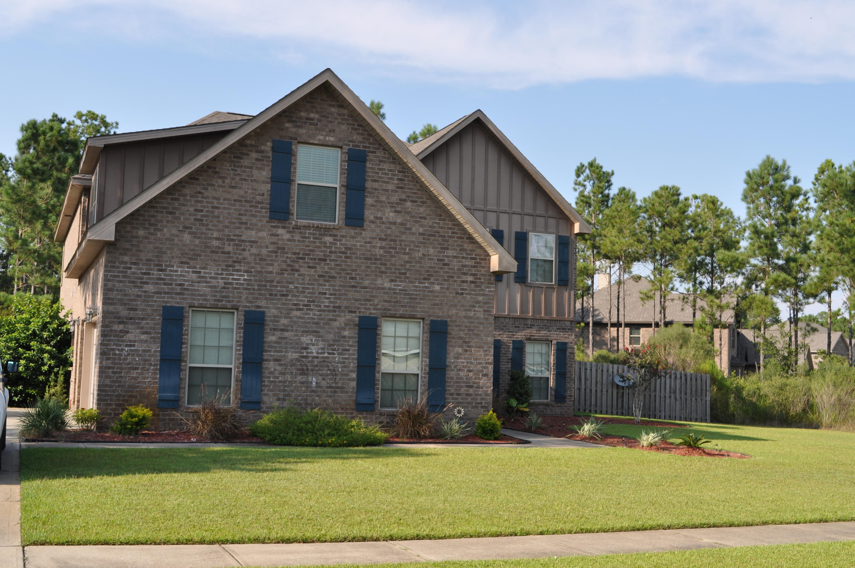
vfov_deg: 30.8
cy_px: 284
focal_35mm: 44
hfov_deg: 45.0
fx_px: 1032
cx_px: 428
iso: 200
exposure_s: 1/320
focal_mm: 29
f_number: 9
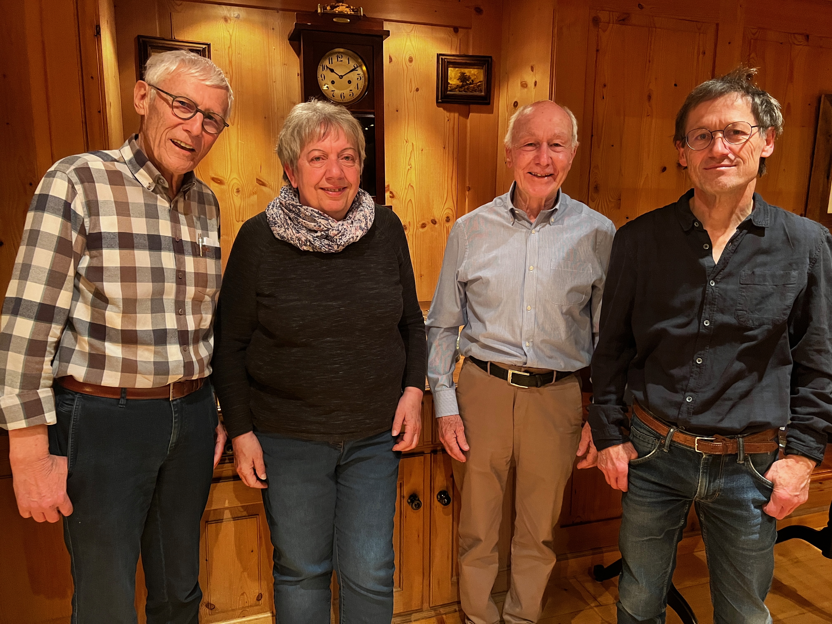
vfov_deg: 53.1
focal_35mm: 26
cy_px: 312
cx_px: 416
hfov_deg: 67.3
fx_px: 625
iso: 500
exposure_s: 1/25
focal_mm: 5.7
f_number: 1.5
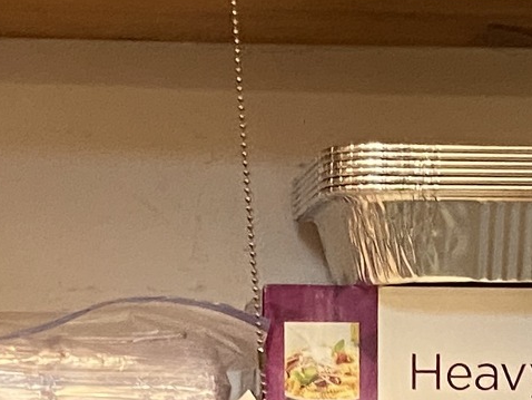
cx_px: 305
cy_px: 935
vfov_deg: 8.2
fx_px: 2568
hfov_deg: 11.8
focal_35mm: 167
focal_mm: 4.25
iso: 320
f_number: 1.8
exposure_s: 1/60
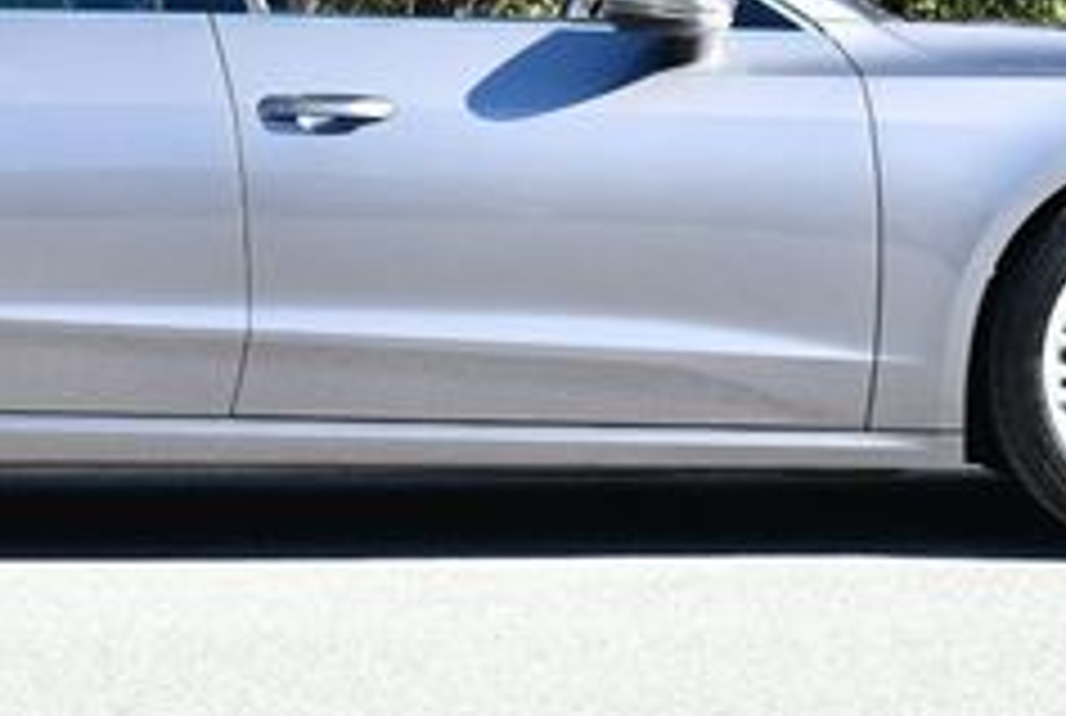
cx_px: 351
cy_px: -90
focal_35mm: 151
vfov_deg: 9.0
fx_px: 4480
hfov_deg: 13.5
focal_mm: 28
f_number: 7.1
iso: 200
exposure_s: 1/250
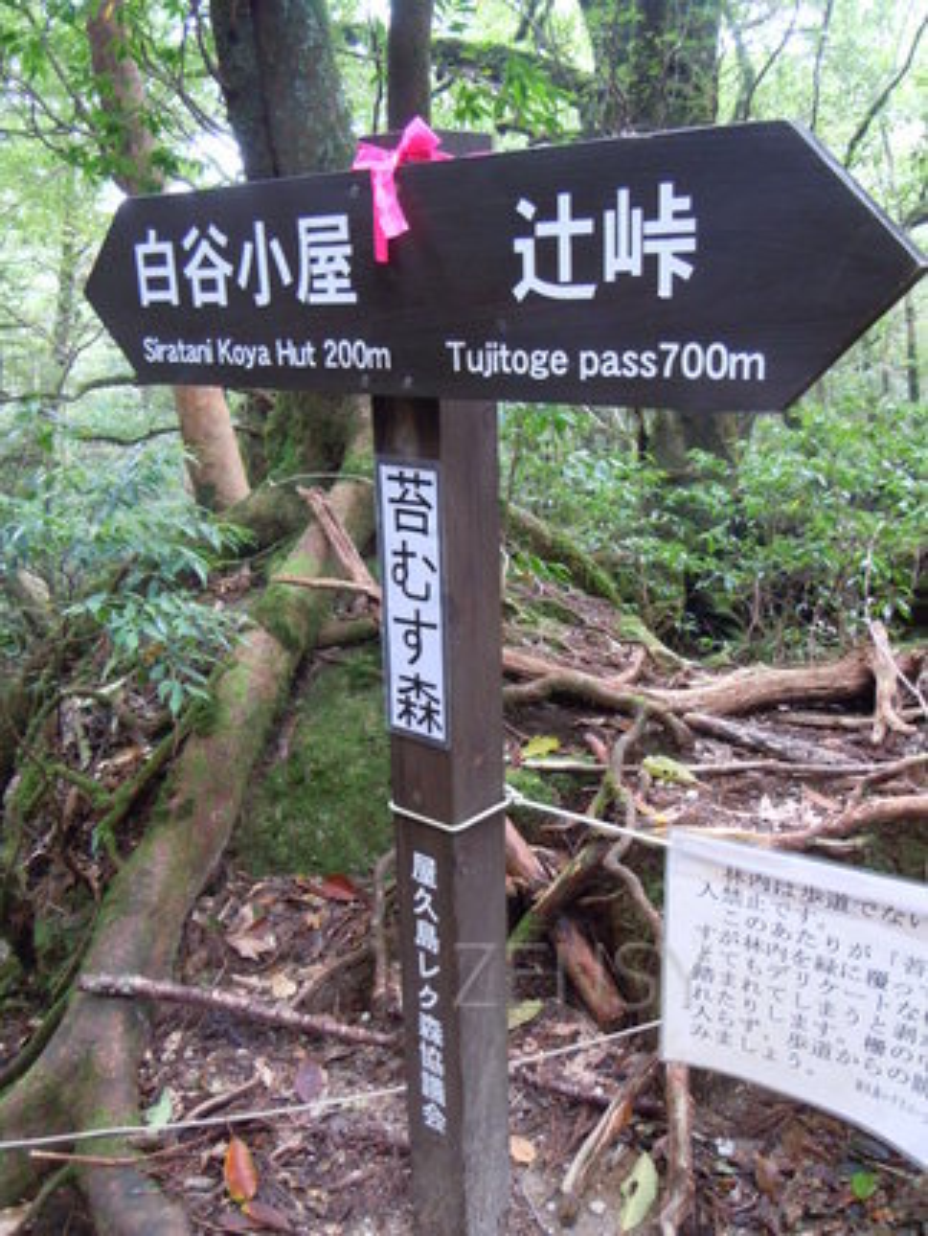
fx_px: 1071
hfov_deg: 46.8
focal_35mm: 30
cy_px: 618
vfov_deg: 59.9
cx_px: 464
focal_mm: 5.4
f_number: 3.5
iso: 400
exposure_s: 1/6
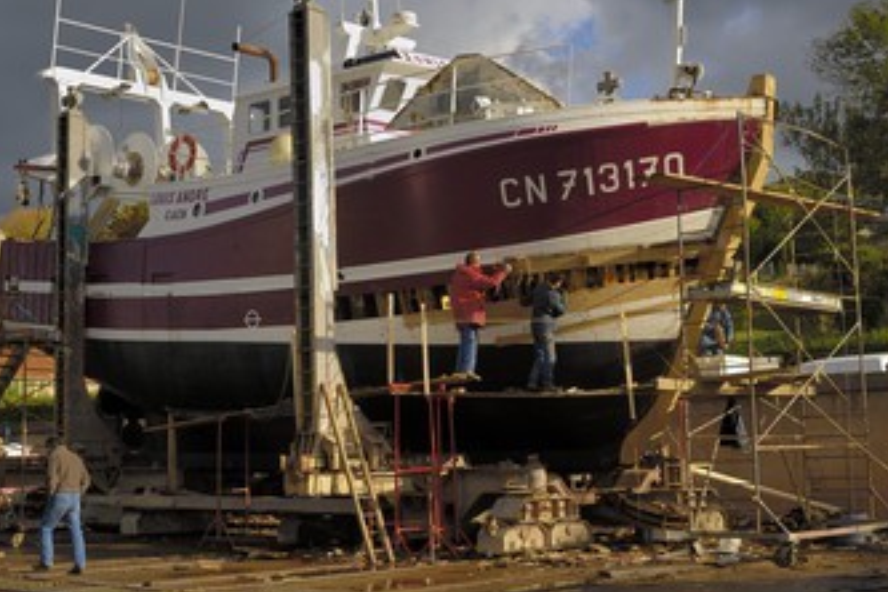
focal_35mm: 53
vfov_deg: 25.5
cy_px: 259
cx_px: 341
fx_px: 1307
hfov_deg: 37.3
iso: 100
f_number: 7.1
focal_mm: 28
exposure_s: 1/160
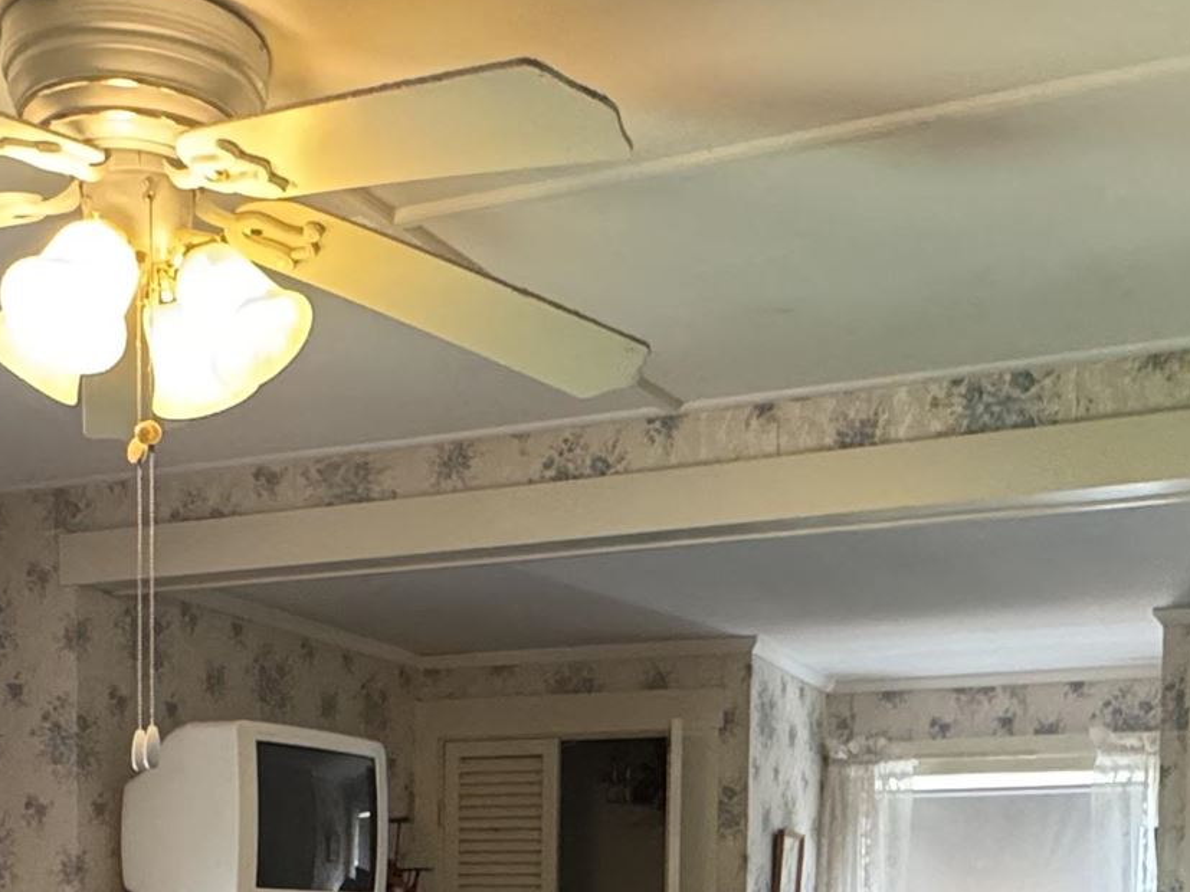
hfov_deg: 36.8
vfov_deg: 25.6
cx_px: 530
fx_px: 1787
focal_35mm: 52
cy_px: 1019
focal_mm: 2.22
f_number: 2.2
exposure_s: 1/60
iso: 640
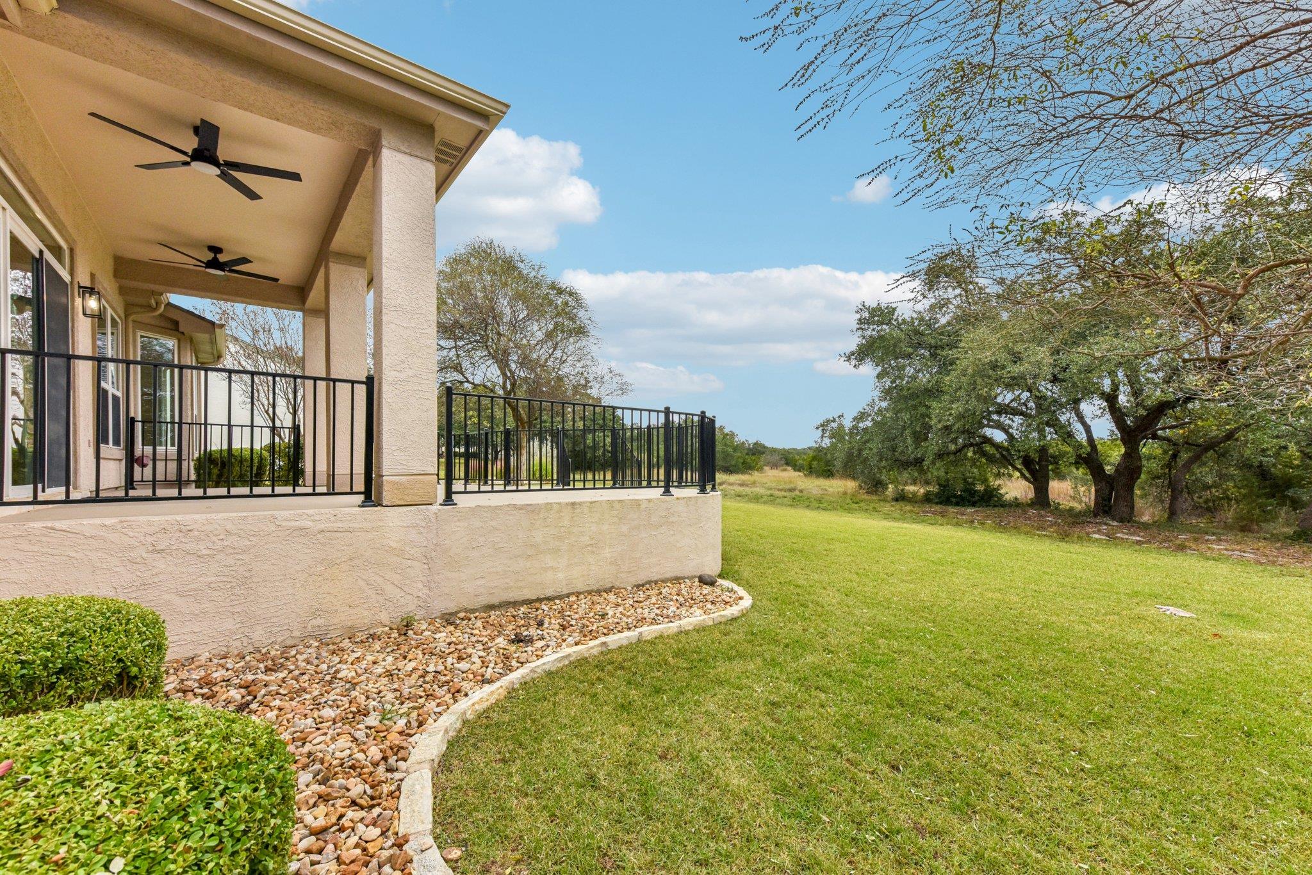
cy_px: 438
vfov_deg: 81.2
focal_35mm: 14
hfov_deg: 104.2
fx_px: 510
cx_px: 656
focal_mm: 14
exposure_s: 1/500
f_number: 8
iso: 400
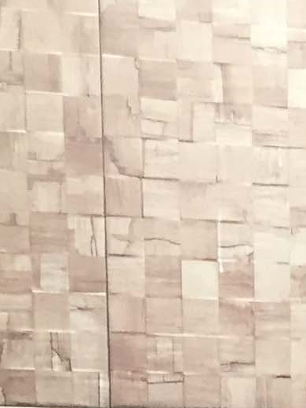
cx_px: 559
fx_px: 2145
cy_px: 905
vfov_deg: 9.8
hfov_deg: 7.9
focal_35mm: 182
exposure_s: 1/30
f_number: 2.2
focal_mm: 4.15
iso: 32
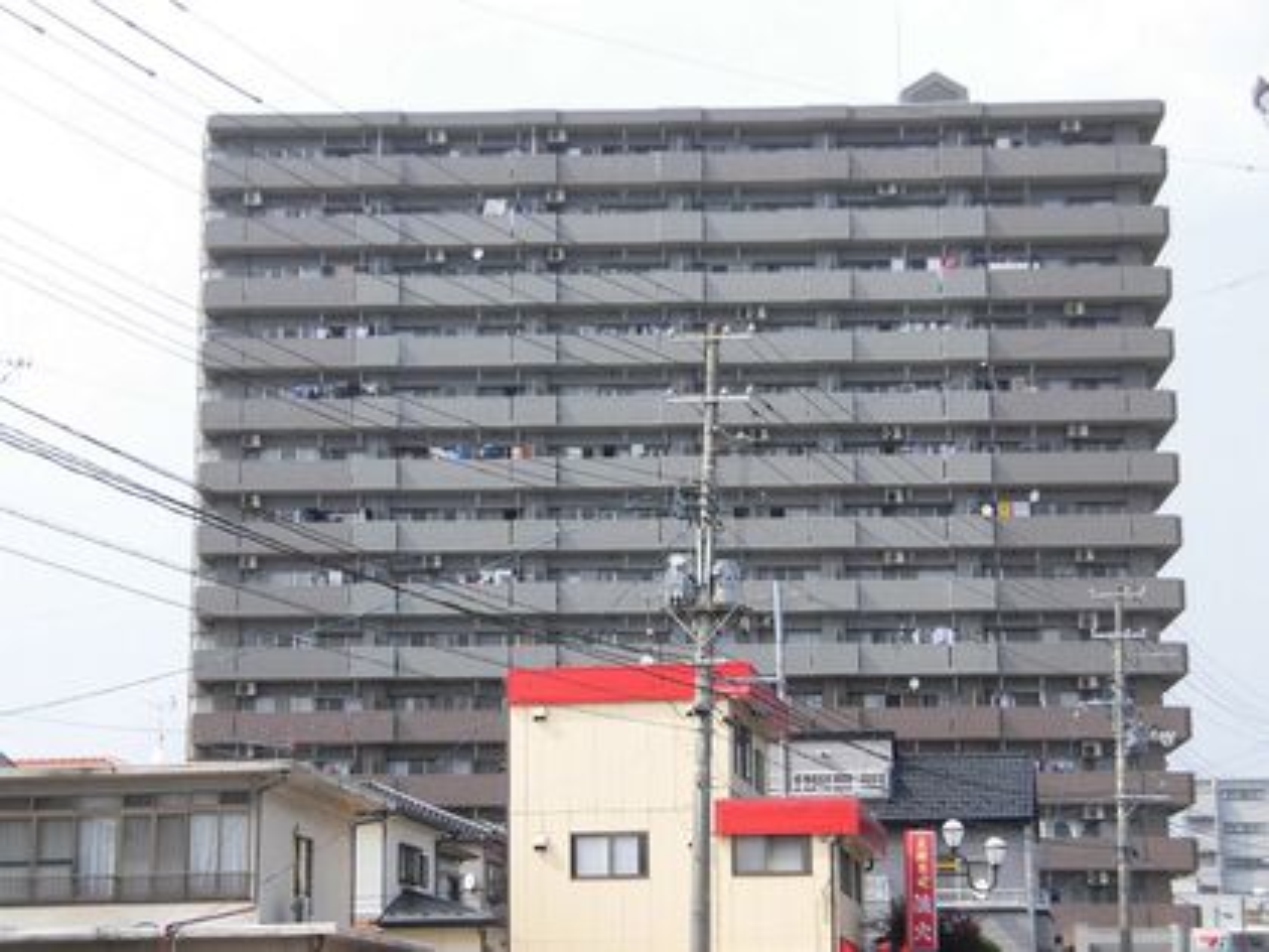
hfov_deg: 25.0
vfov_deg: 18.9
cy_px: 476
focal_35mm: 78
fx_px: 2859
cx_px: 634
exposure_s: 1/500
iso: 100
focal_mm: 14
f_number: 4.5
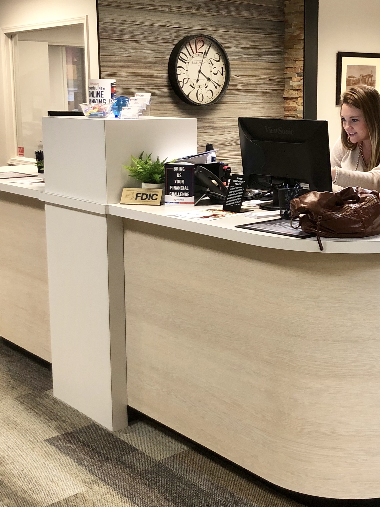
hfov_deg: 28.3
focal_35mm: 51
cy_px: 210
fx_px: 747
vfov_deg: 37.4
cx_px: 268
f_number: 1.8
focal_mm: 3.99
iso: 40
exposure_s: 1/15
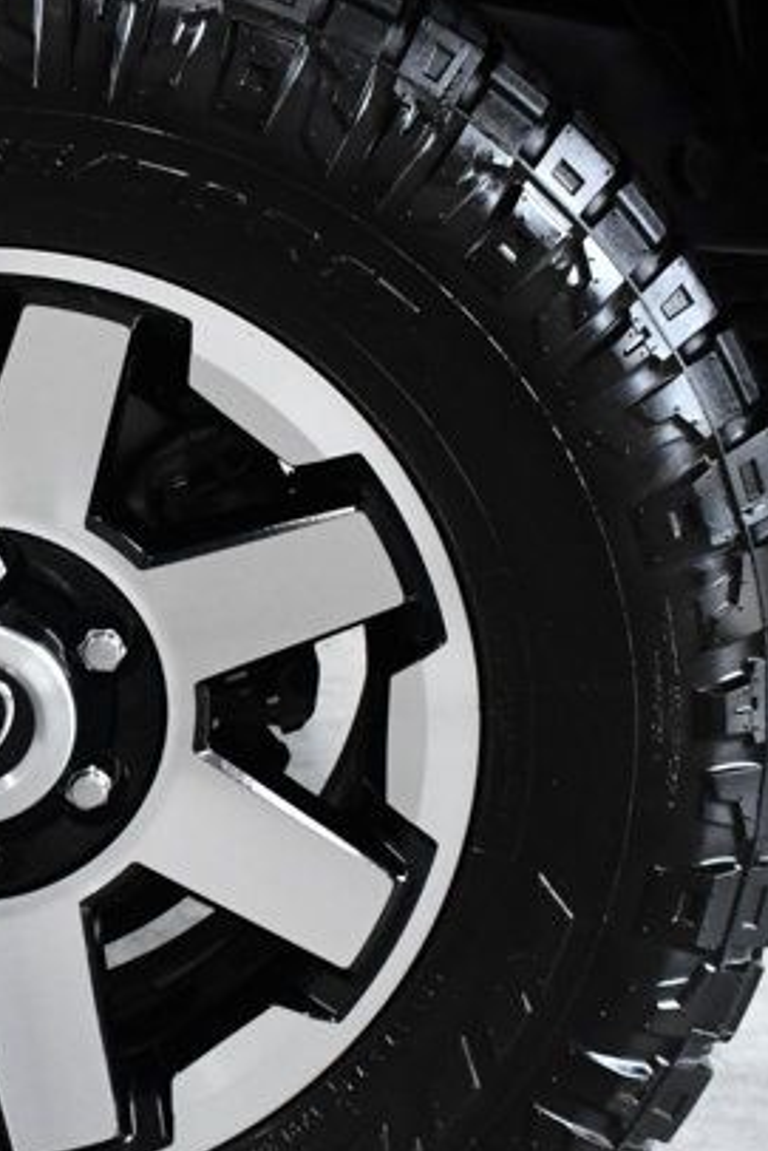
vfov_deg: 15.6
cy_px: 627
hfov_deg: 10.3
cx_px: -128
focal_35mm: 131
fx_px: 4188
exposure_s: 1/400
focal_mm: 35
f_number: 10
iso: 2500
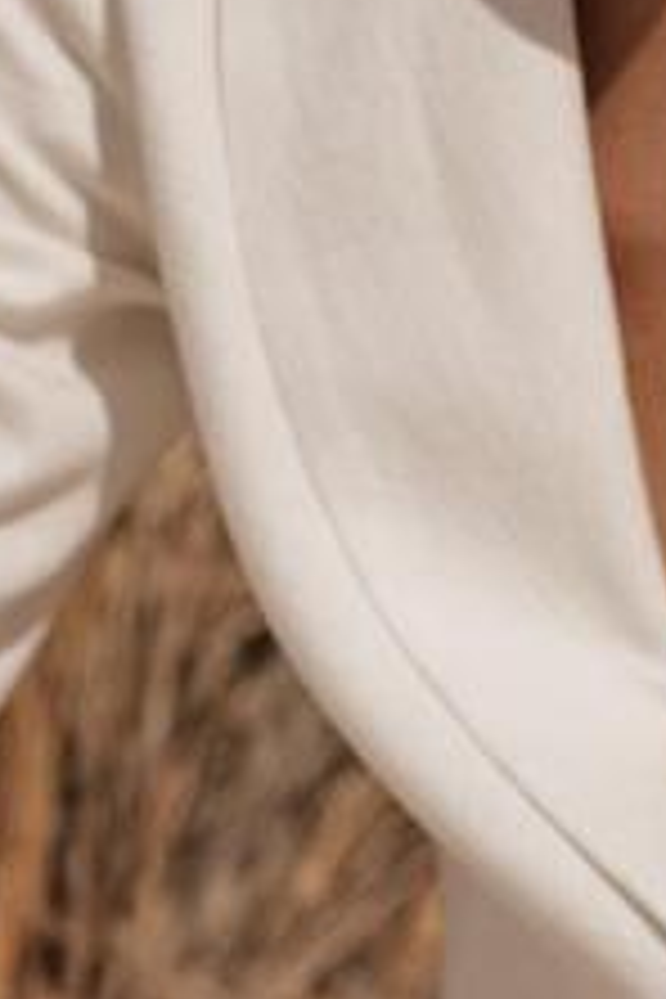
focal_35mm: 595
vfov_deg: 3.5
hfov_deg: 2.3
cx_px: 626
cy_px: 594
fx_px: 16510
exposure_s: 1/8000
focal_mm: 117
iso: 200
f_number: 4
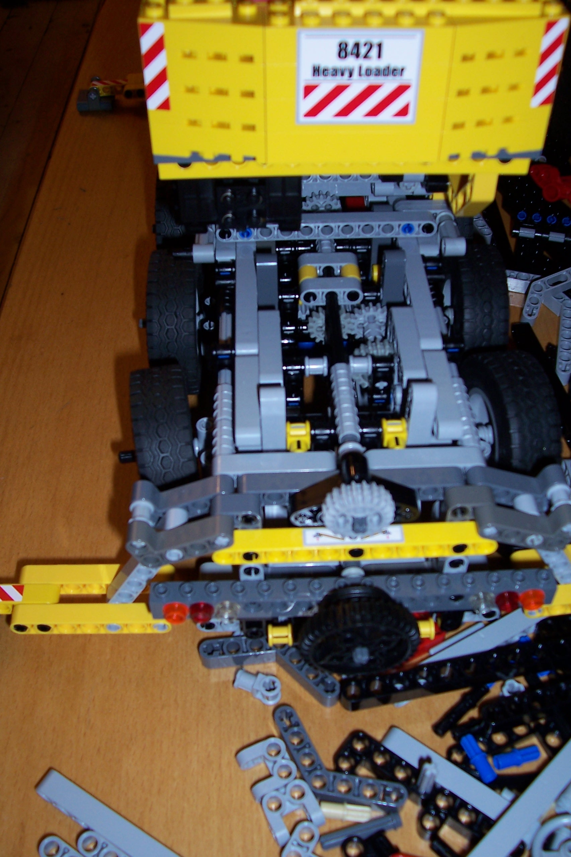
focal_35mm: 34
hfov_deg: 38.9
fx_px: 809
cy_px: 428
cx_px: 286
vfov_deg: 55.8
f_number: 2.7
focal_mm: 5.6
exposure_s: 1/60
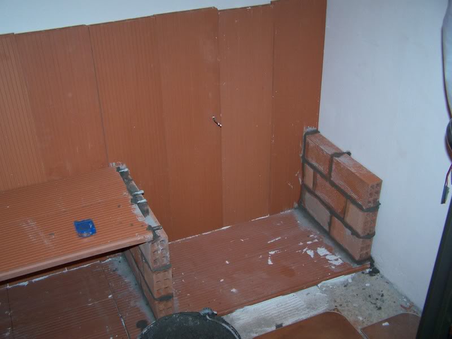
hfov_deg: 49.0
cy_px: 170
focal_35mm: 38
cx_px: 226
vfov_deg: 37.7
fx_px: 496
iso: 140
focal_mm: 6.3
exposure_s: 1/60
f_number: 2.8
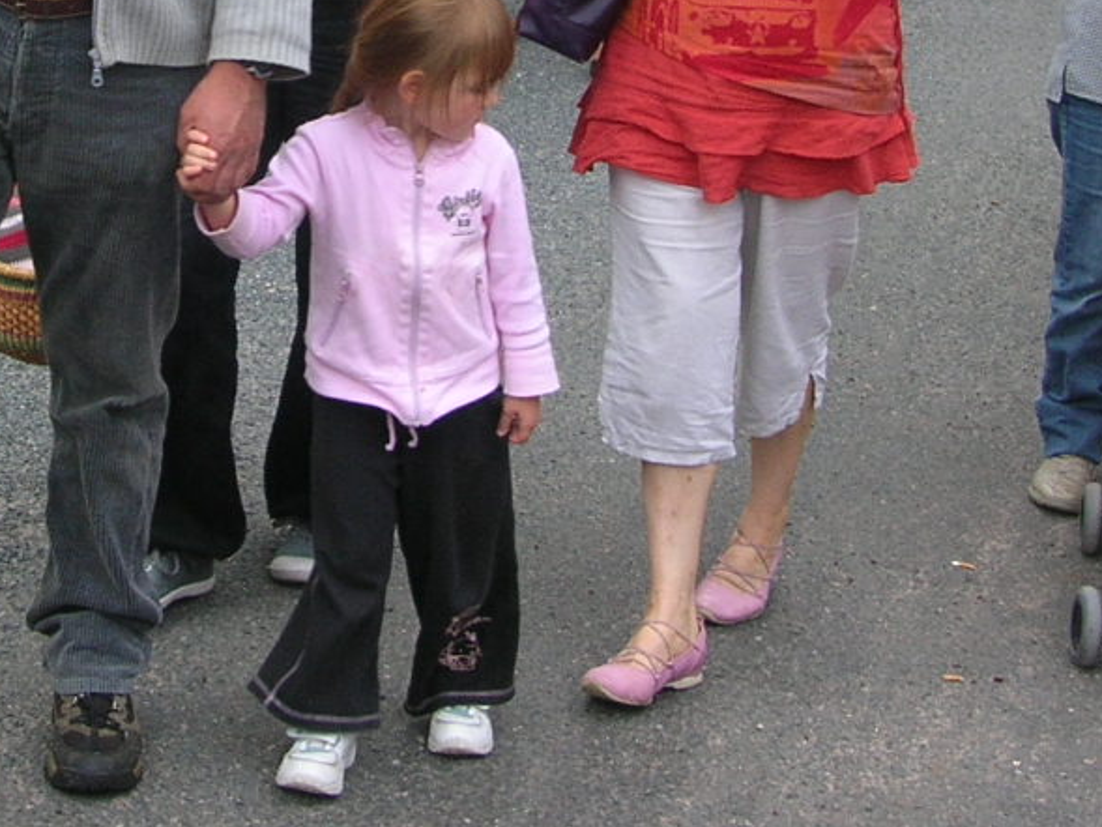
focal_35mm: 95
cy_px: 36
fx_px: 3025
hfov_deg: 20.5
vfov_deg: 15.3
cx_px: 333
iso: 50
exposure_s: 1/98
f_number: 2.8
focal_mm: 5.8
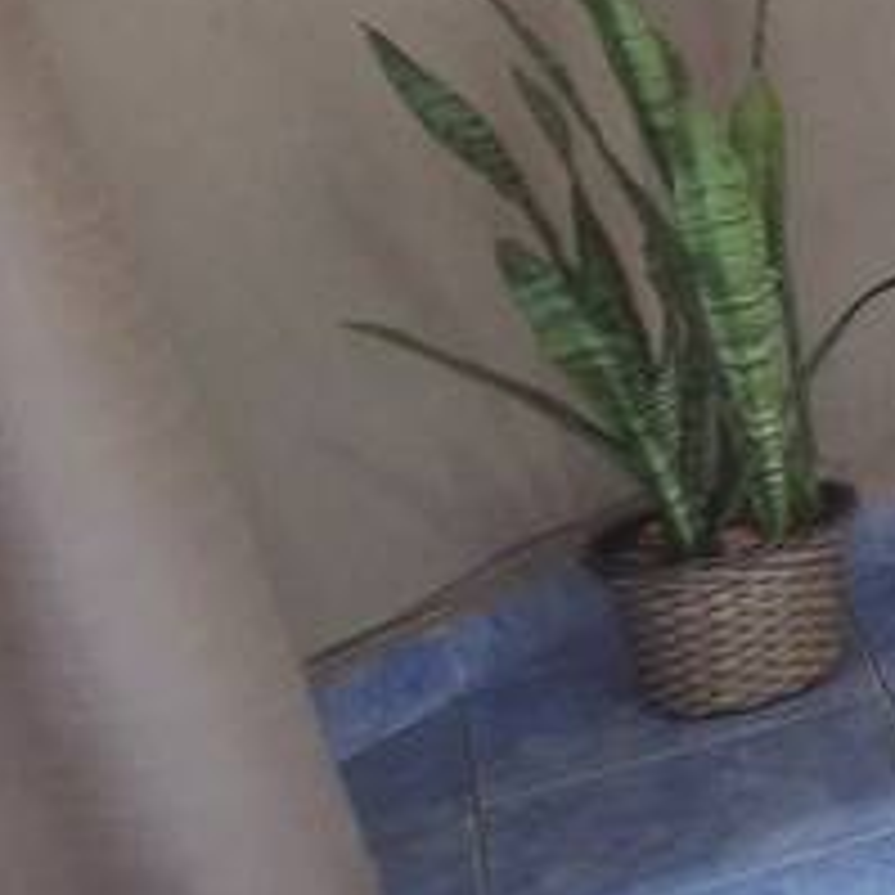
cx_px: 2797
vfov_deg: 20.1
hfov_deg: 11.0
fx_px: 2428
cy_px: -49
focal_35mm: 83
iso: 160
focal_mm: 1.74
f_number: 2.2
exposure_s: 1/53
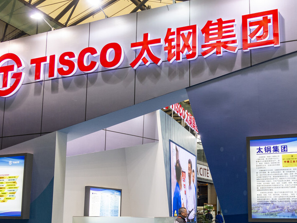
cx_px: 181
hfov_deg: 40.2
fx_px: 403
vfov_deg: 30.7
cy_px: 144
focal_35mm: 47
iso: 200
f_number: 3.5
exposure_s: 1/80
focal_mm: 10.7
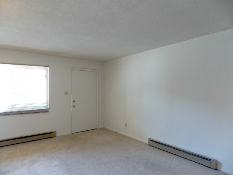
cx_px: 116
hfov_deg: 73.9
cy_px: 88
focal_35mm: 23
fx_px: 155
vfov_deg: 58.9
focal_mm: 4
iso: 250
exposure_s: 1/30
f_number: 3.1
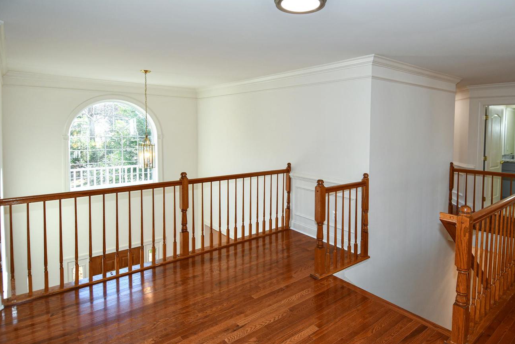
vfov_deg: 61.9
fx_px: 286
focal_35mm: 20
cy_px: 184
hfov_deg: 83.8
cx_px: 277
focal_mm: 12
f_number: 5
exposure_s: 1/100
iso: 200
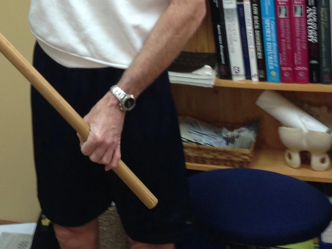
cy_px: -55
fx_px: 863
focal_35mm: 90
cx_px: -79
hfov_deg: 20.2
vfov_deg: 15.8
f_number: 2.4
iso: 80
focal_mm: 4.13
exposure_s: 1/20
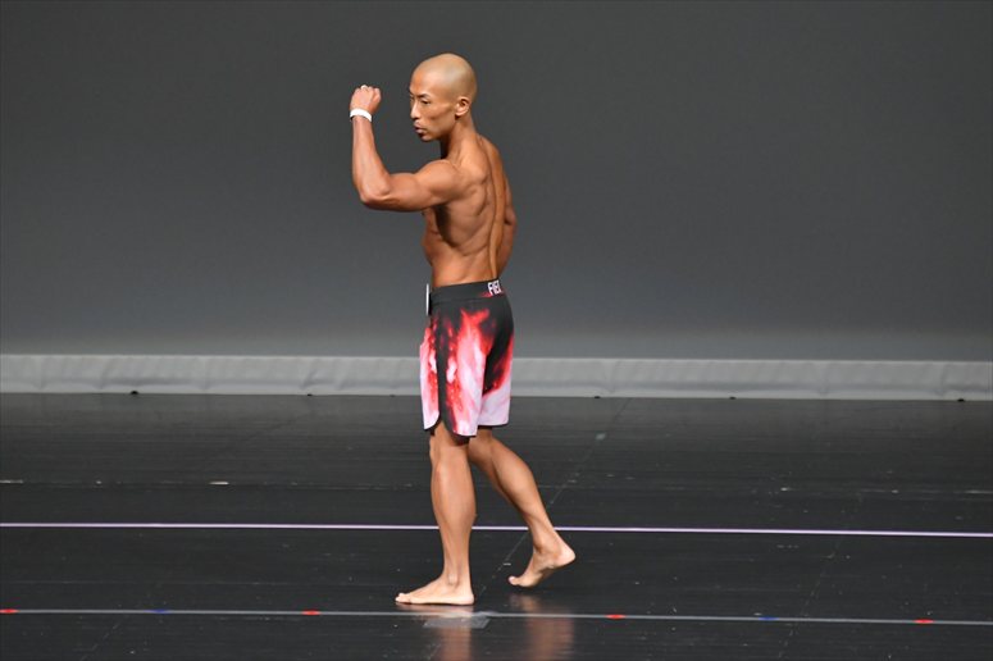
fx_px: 9512
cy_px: 330
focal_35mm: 345
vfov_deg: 4.0
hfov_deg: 6.0
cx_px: 496
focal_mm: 230
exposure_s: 1/400
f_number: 5.6
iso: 4000
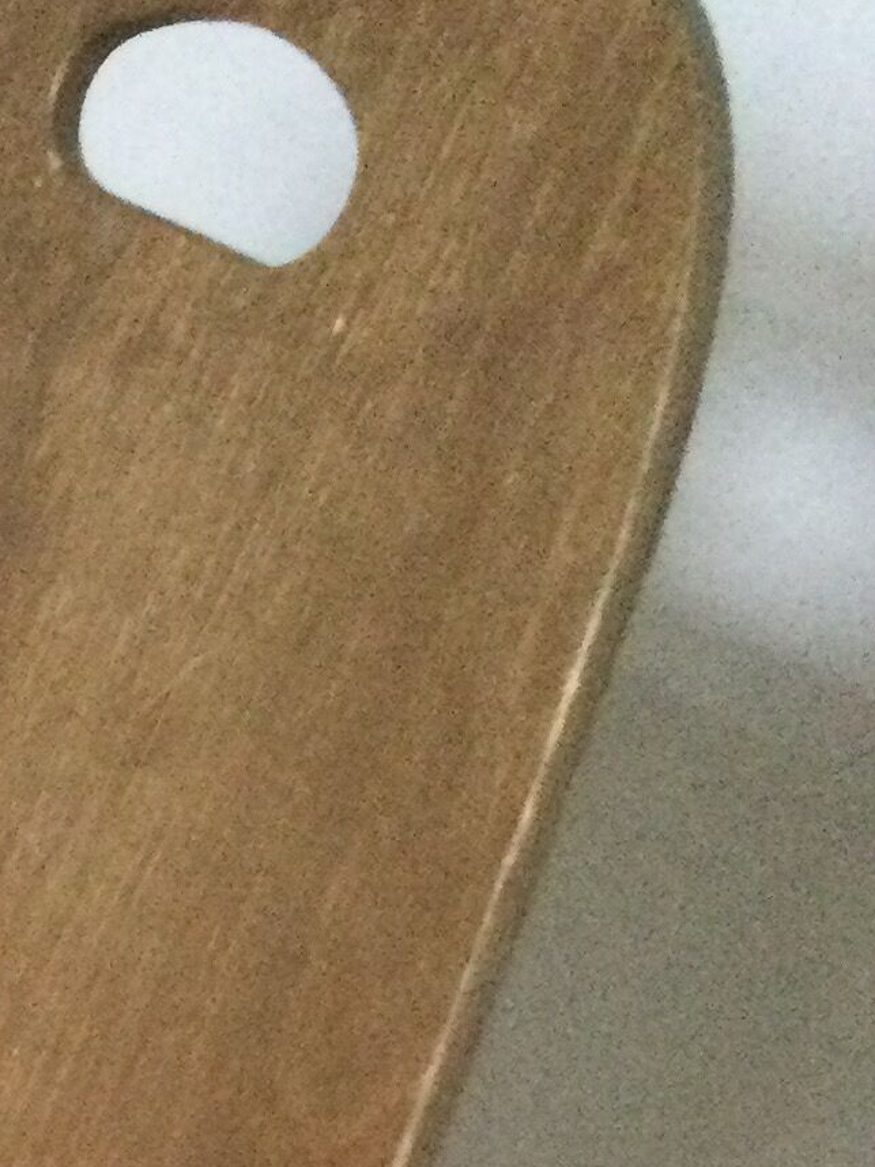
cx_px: -784
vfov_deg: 15.3
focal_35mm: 118
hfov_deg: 11.5
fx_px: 3976
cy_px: 1788
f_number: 2.4
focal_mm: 3.3
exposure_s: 1/25
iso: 250
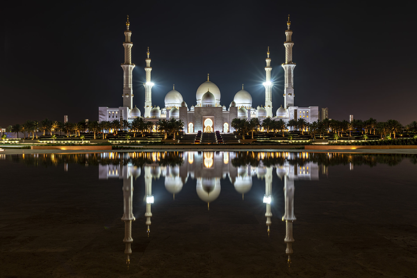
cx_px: 208
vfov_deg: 40.0
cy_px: 139
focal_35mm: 33
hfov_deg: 57.2
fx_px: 382
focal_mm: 33
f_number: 10
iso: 50
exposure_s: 6
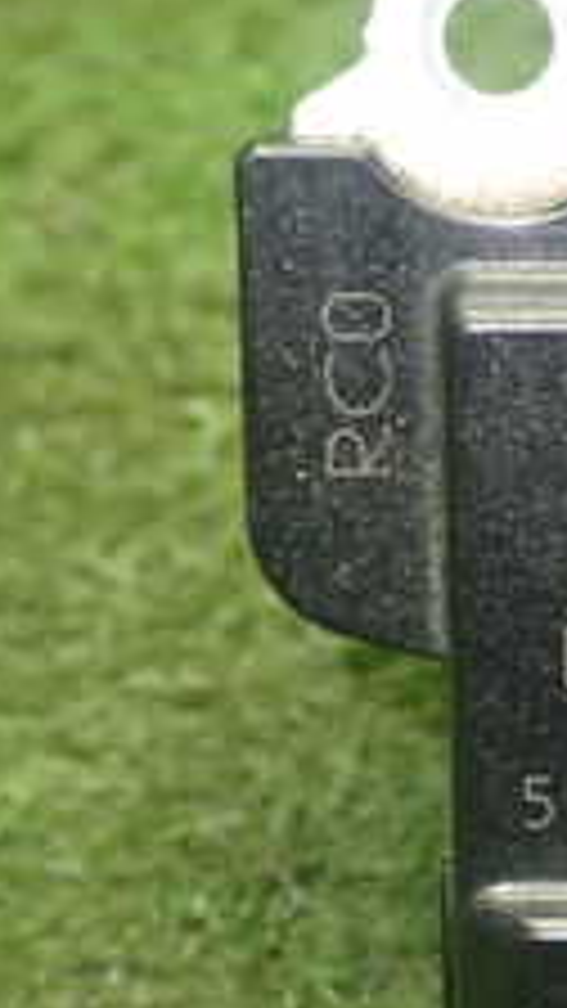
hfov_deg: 8.7
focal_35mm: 137
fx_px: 3662
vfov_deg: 15.7
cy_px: 634
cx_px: 747
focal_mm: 8.4
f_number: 3.1
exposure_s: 1/50
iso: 640
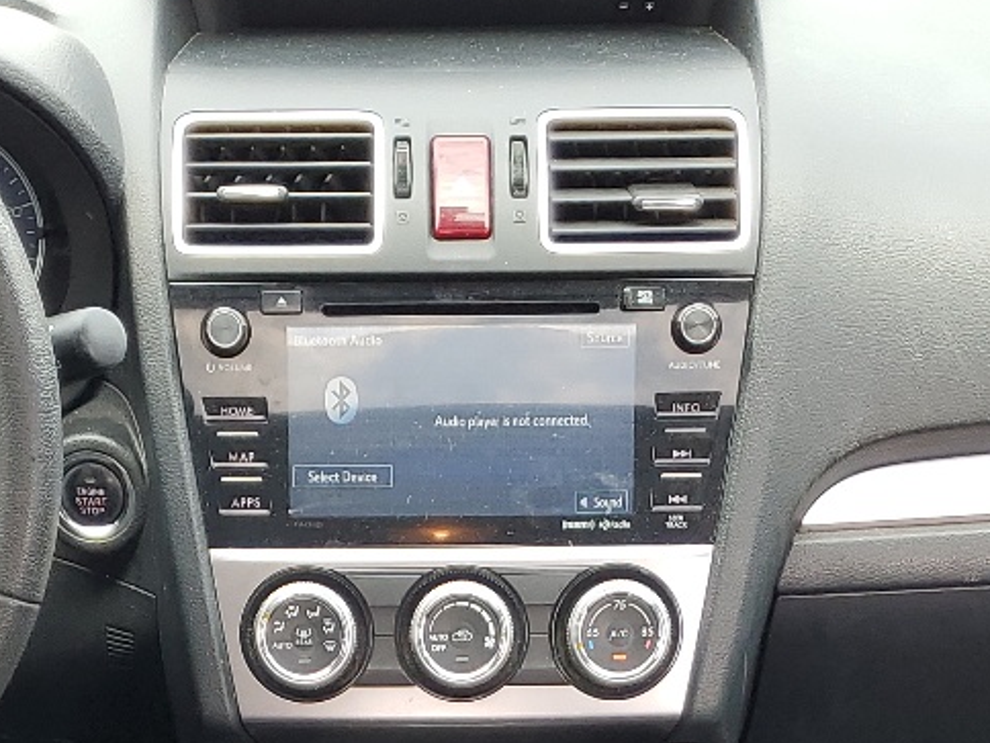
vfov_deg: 16.0
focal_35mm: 86
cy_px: 1034
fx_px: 2460
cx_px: 331
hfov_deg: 22.7
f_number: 1.5
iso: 50
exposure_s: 1/156
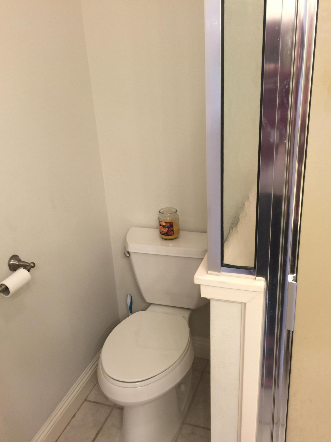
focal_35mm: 32
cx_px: 175
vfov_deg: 56.7
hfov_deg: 44.1
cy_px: 243
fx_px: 408
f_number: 2.2
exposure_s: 1/15
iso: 32
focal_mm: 4.15
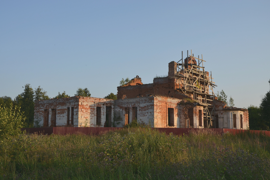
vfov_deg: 28.1
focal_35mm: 48
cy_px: 90
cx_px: 135
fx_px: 360
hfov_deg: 41.1
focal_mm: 32
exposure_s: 1/250
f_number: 8
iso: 180
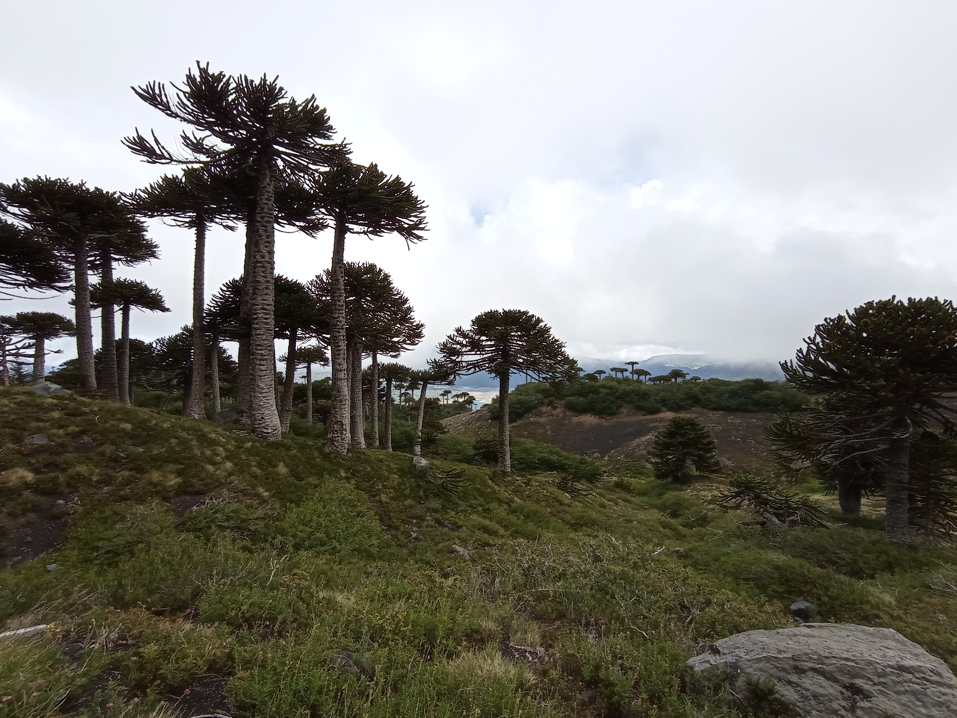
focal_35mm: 28
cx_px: 478
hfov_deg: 63.4
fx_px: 774
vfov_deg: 49.7
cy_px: 359
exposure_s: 1/903
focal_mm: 1.65
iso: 113
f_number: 2.2
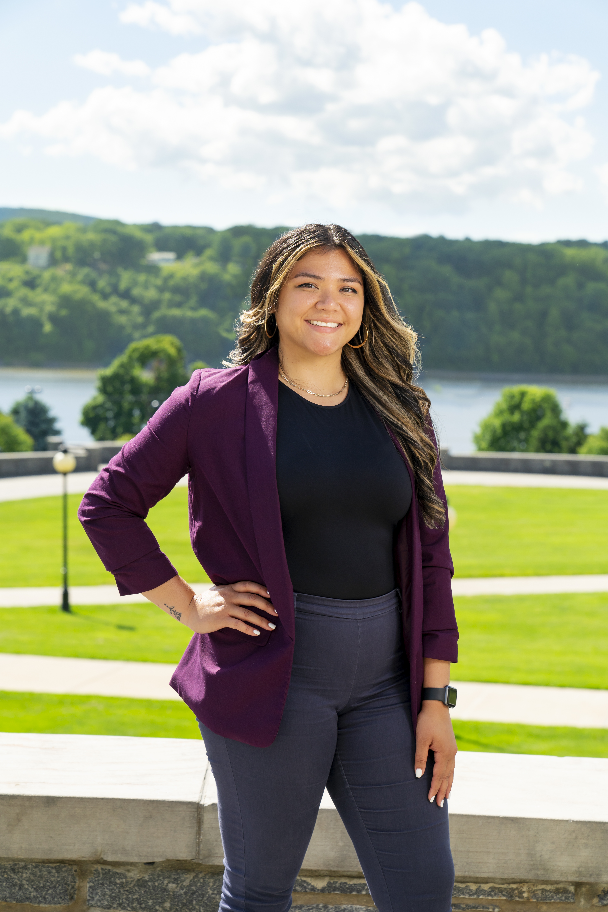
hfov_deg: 19.5
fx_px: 1773
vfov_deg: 28.8
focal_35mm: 70
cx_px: 304
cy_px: 456
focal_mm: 70
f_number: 5
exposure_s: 1/800
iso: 125
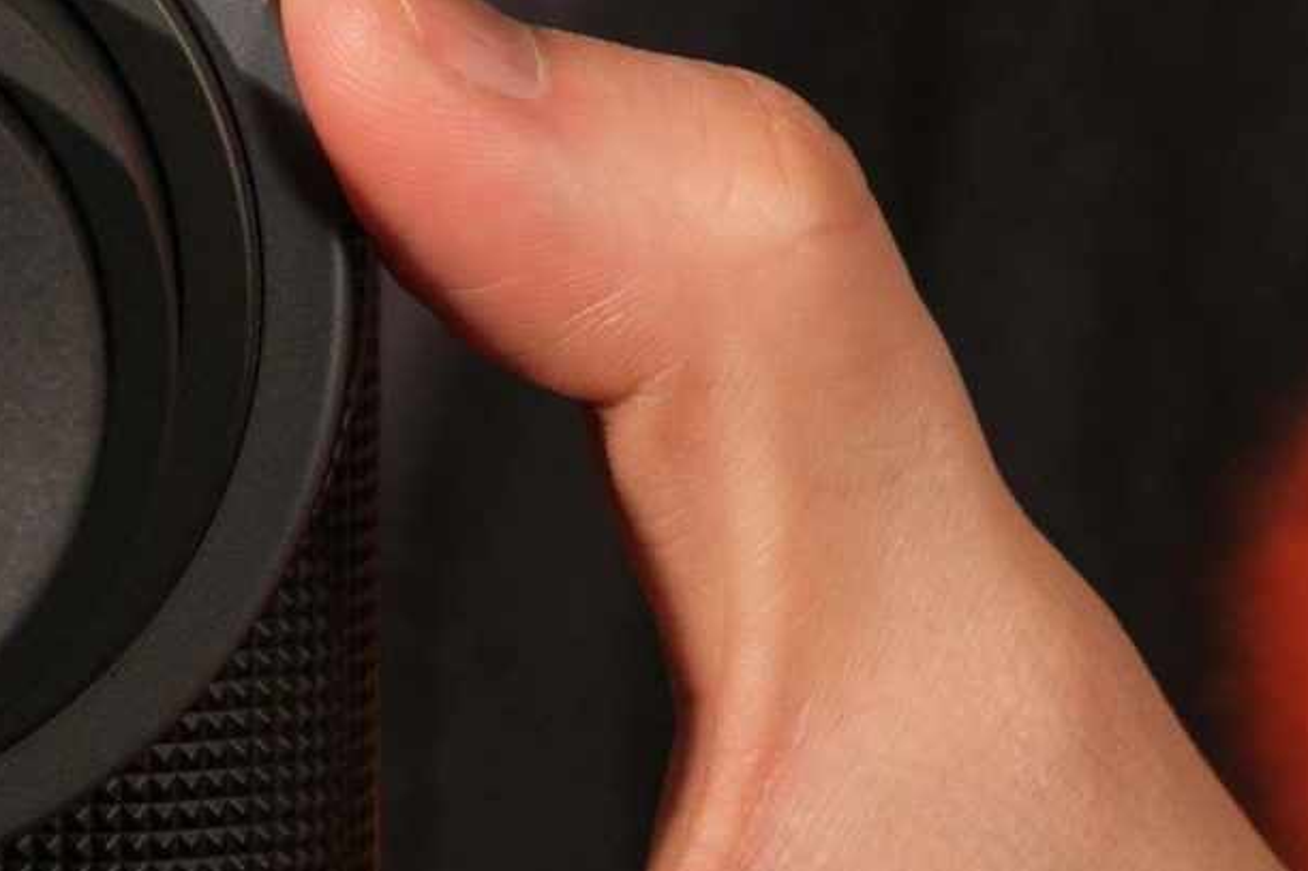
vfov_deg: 3.4
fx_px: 14601
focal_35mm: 402
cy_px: 87
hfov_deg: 5.1
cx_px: -492
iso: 400
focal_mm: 80
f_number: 5
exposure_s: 1/200
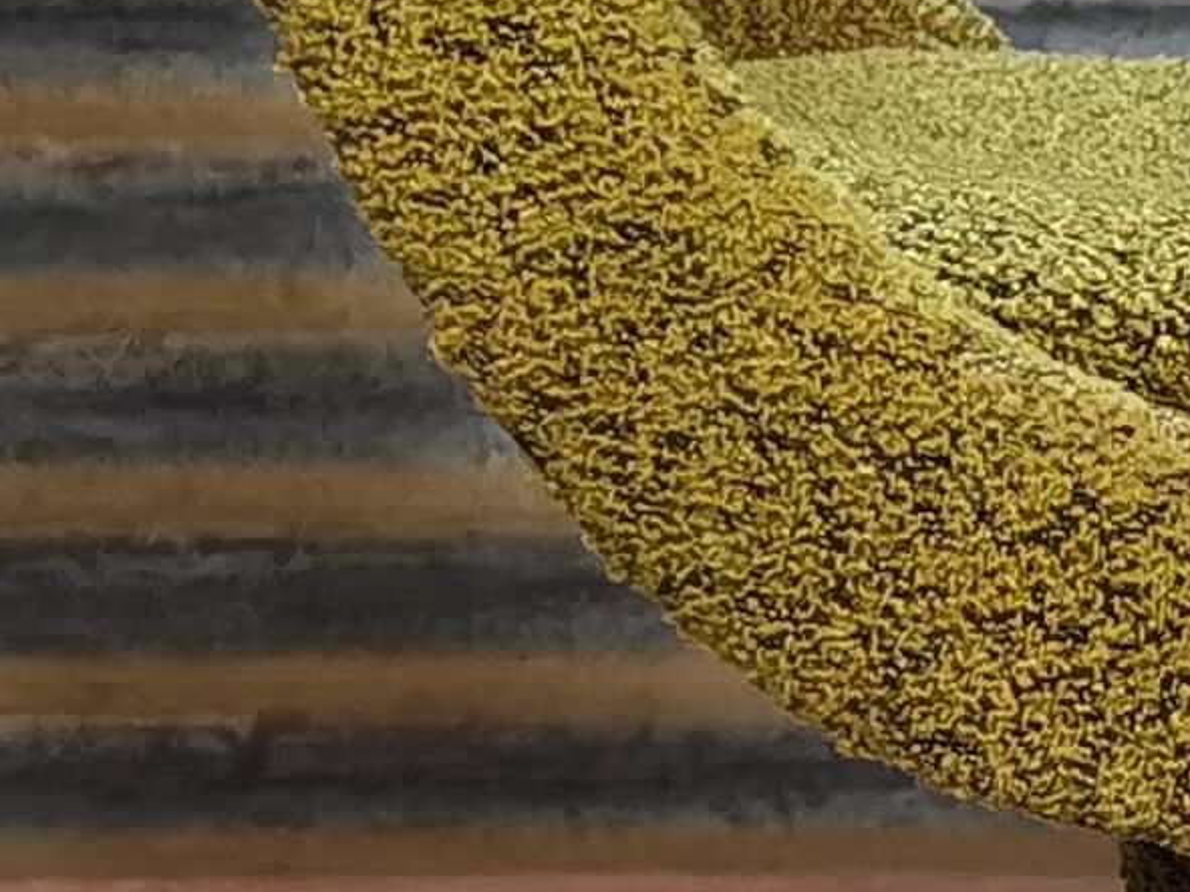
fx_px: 6908
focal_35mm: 201
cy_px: 940
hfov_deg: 9.5
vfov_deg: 7.4
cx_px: 1820
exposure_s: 1/50
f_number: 1.9
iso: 320
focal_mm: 6.71
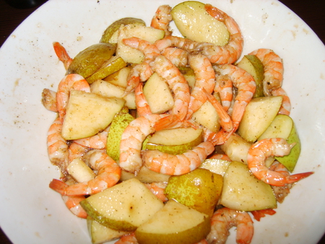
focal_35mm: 35
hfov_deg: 52.6
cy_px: 122
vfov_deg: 40.7
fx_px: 329
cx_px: 162
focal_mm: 7.4
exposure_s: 1/30
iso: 100
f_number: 2.8
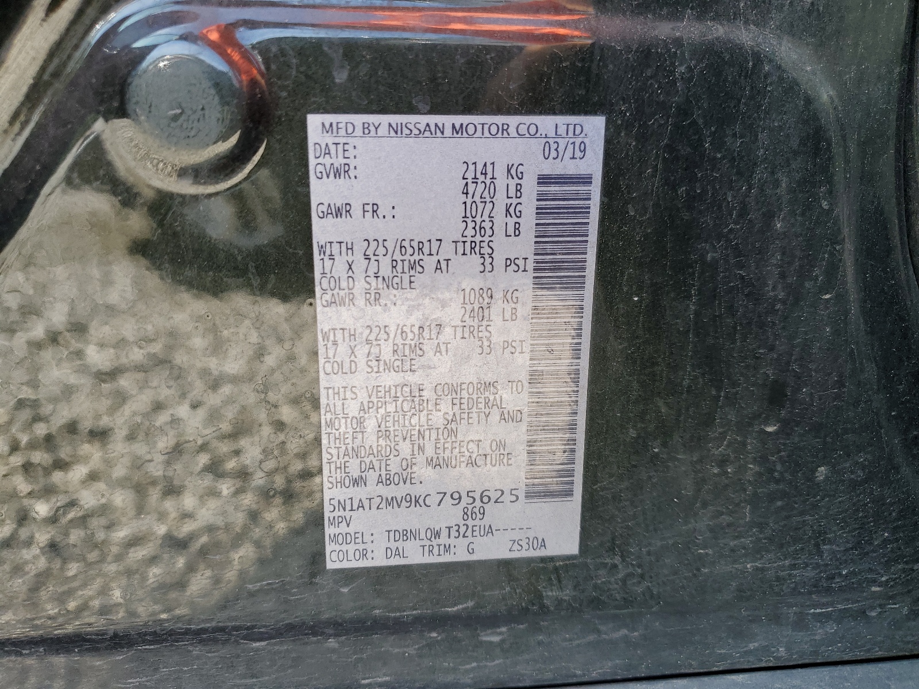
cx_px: 460
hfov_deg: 67.3
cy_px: 344
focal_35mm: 26
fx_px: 690
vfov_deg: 53.1
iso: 50
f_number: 1.5
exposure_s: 1/213
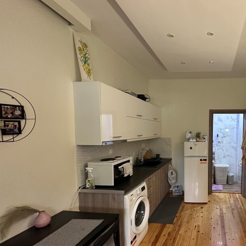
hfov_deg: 65.4
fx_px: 169
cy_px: 141
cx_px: 198
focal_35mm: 21
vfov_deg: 71.7
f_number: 2.2
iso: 320
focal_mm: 2.22
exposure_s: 1/50
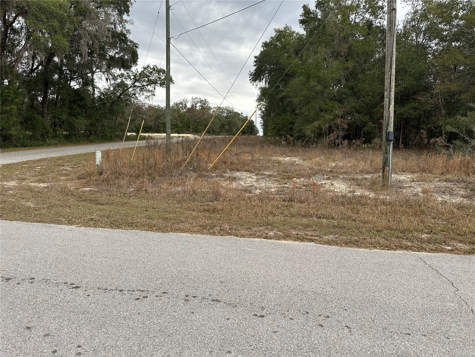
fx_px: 329
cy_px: 178
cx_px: 238
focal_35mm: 24
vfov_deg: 56.8
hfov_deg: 71.6
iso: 80
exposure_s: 1/626
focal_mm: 6.86
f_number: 1.78
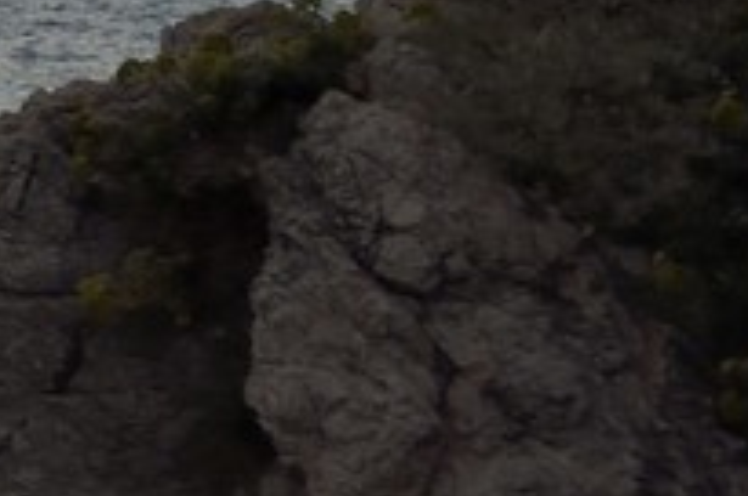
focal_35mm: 375
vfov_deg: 3.6
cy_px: -764
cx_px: -2003
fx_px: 7779
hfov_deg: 5.0
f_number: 7.1
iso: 200
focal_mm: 48
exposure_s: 1/250
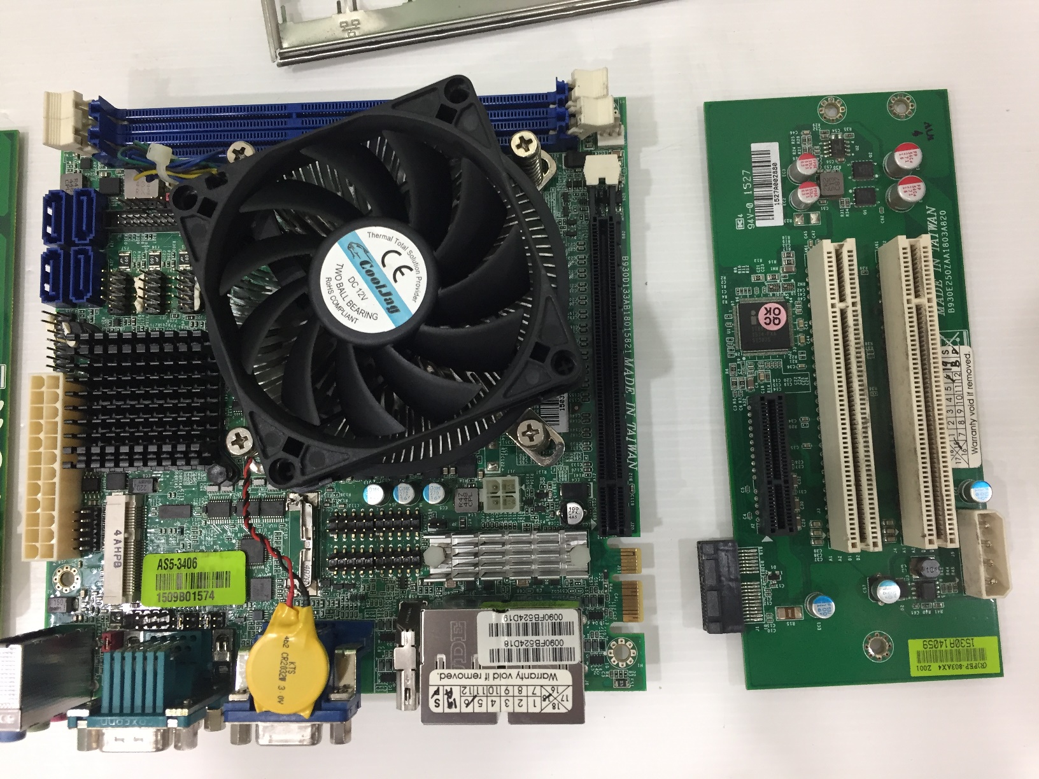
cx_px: 520
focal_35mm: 29
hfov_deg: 61.7
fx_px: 870
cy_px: 390
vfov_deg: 48.2
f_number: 2.2
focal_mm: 4.15
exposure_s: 1/33
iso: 125
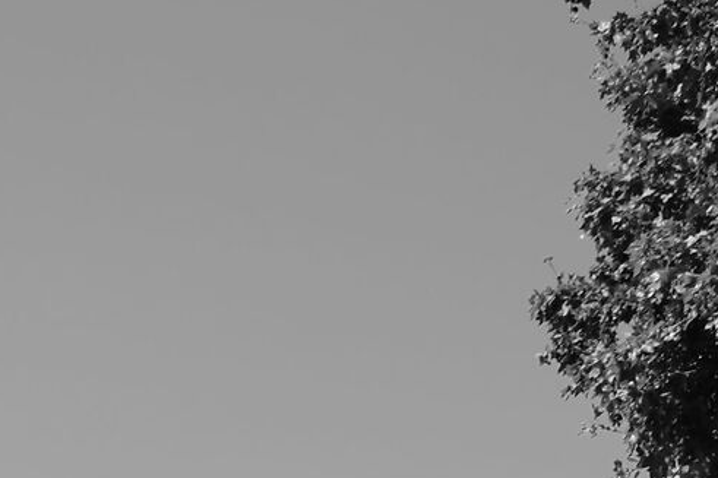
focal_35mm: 406
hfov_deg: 5.0
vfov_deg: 3.3
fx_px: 8094
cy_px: 1153
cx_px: -791
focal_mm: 55
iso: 200
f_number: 5.6
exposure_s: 1/900
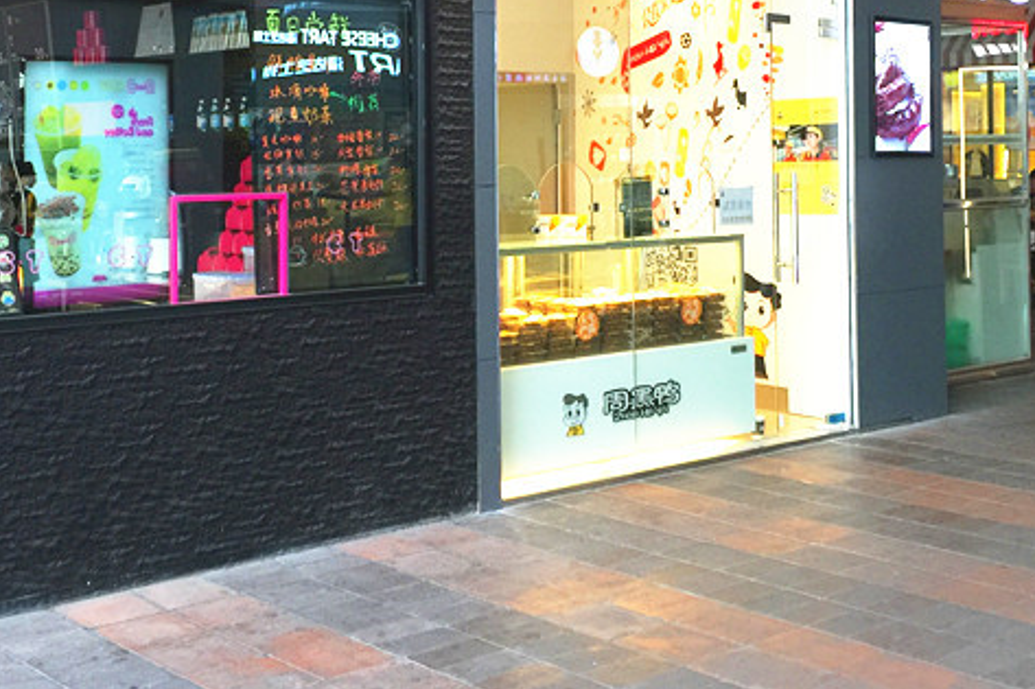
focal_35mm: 51
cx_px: 400
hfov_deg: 38.7
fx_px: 1466
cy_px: 120
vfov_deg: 25.9
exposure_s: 1/33
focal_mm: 4.15
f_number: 2.2
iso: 50
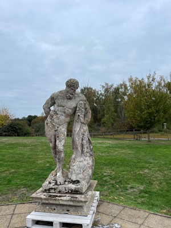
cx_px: 86
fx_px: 171
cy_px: 114
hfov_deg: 53.1
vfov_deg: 67.3
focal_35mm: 26
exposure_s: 1/1852
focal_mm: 5.1
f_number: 1.6
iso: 50
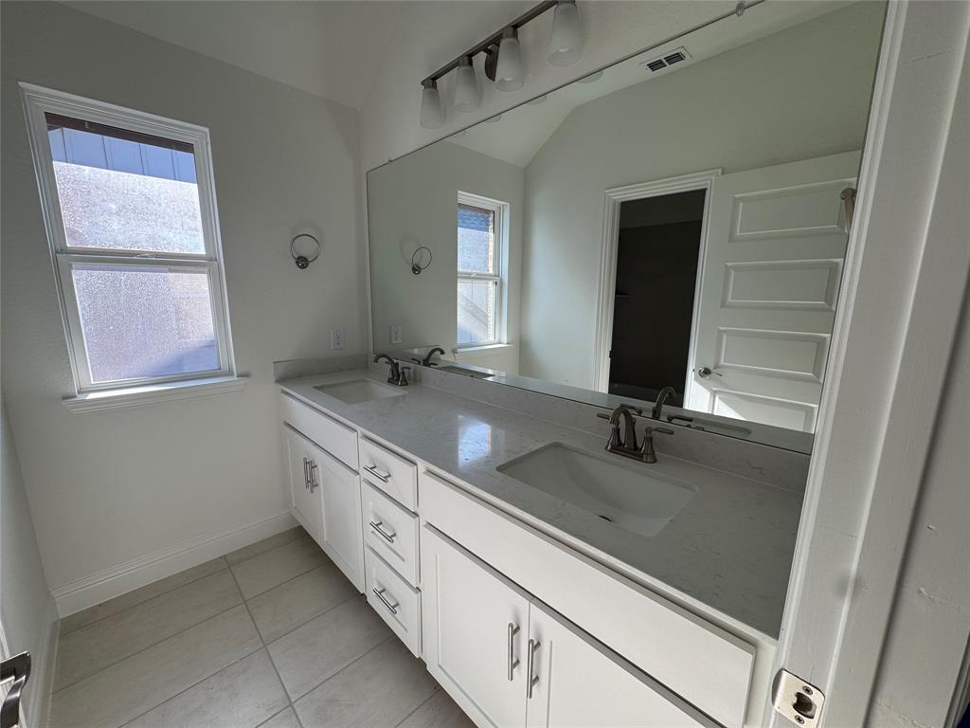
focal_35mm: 14
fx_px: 392
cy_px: 364
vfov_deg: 85.7
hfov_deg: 102.1
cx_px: 485
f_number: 2.2
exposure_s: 1/112
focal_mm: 2.22
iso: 40
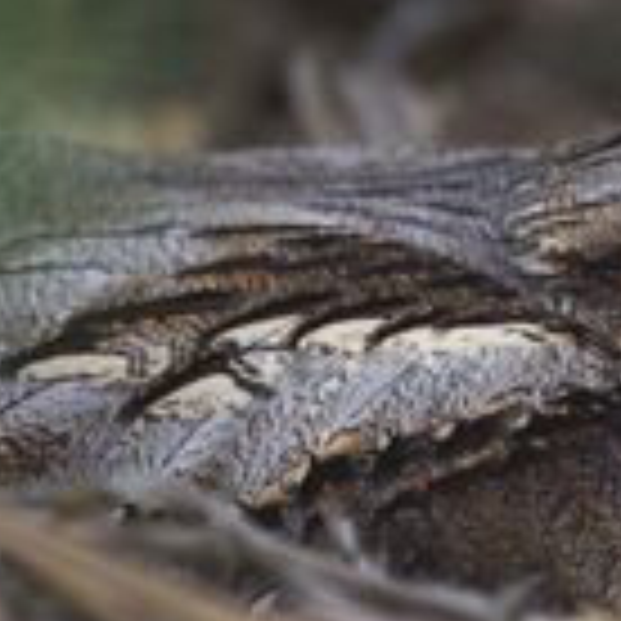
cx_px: 862
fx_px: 39132
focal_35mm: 1928
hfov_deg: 0.9
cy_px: 295
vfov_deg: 0.9
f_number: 6.3
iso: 800
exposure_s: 1/50
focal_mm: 700
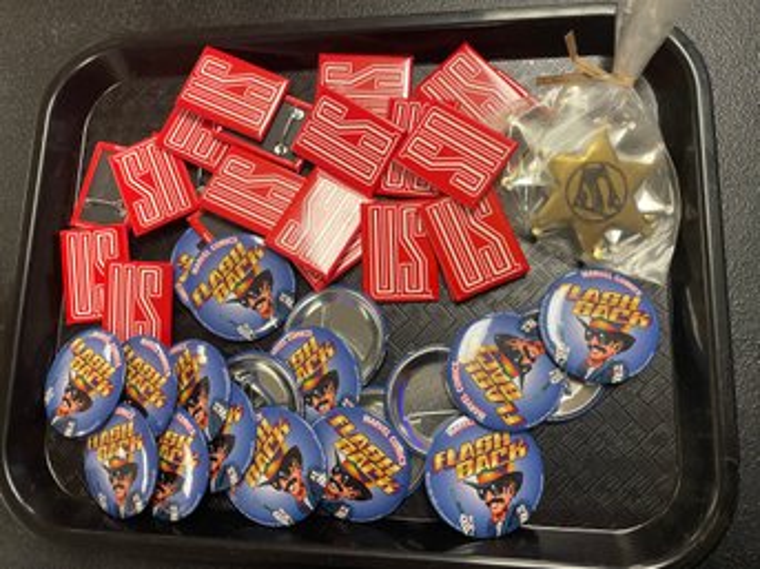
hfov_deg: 67.3
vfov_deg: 53.0
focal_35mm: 26
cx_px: 380
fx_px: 571
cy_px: 284
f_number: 1.6
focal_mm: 4.2
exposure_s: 1/60
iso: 125
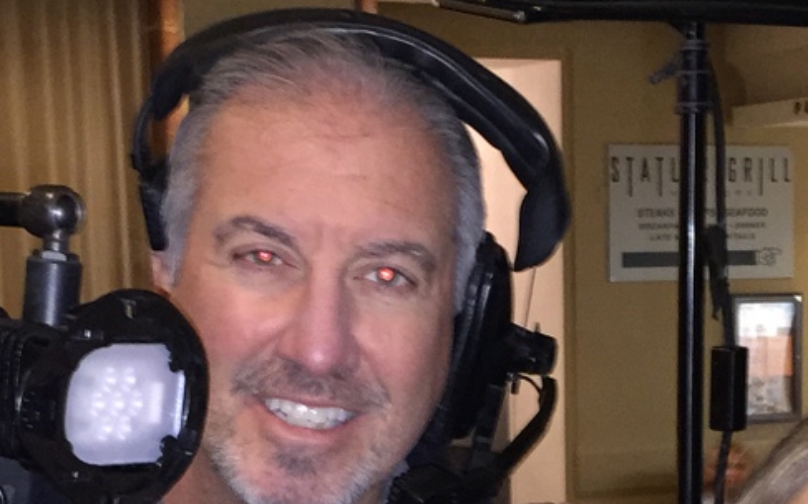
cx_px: 508
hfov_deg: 20.6
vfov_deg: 12.5
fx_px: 2223
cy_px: 686
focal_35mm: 101
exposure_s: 1/16
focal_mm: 4.15
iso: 200
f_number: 2.2
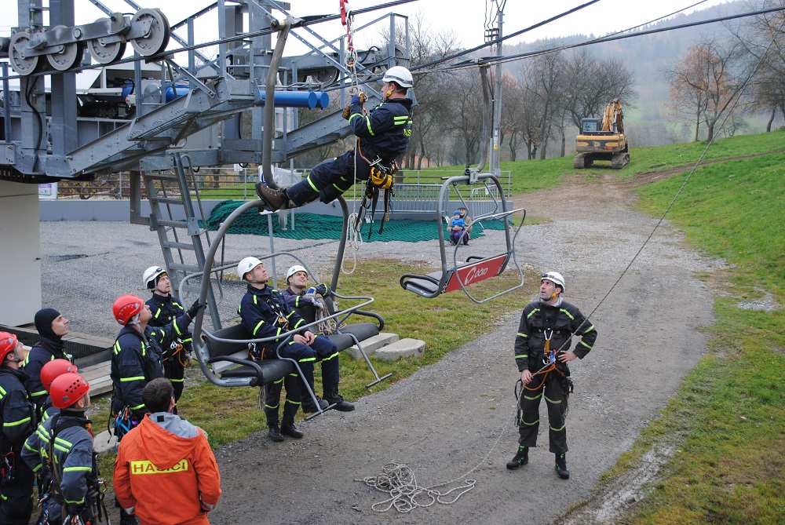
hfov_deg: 44.9
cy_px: 262
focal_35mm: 44
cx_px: 392
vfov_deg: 30.9
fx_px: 949
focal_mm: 29
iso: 200
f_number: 4.5
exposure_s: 1/80
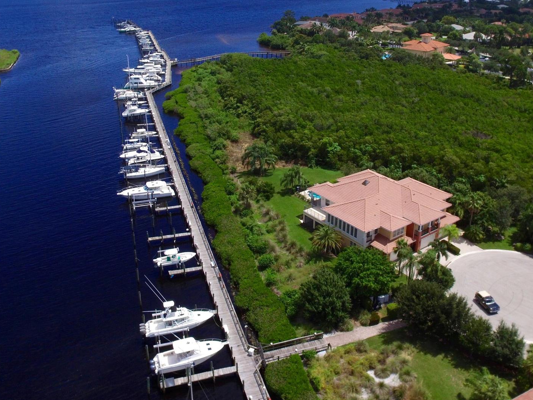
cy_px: 133
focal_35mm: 29
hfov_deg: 61.5
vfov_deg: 47.4
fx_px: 447
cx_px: 297
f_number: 2.8
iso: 100
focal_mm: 3.61
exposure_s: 1/1623
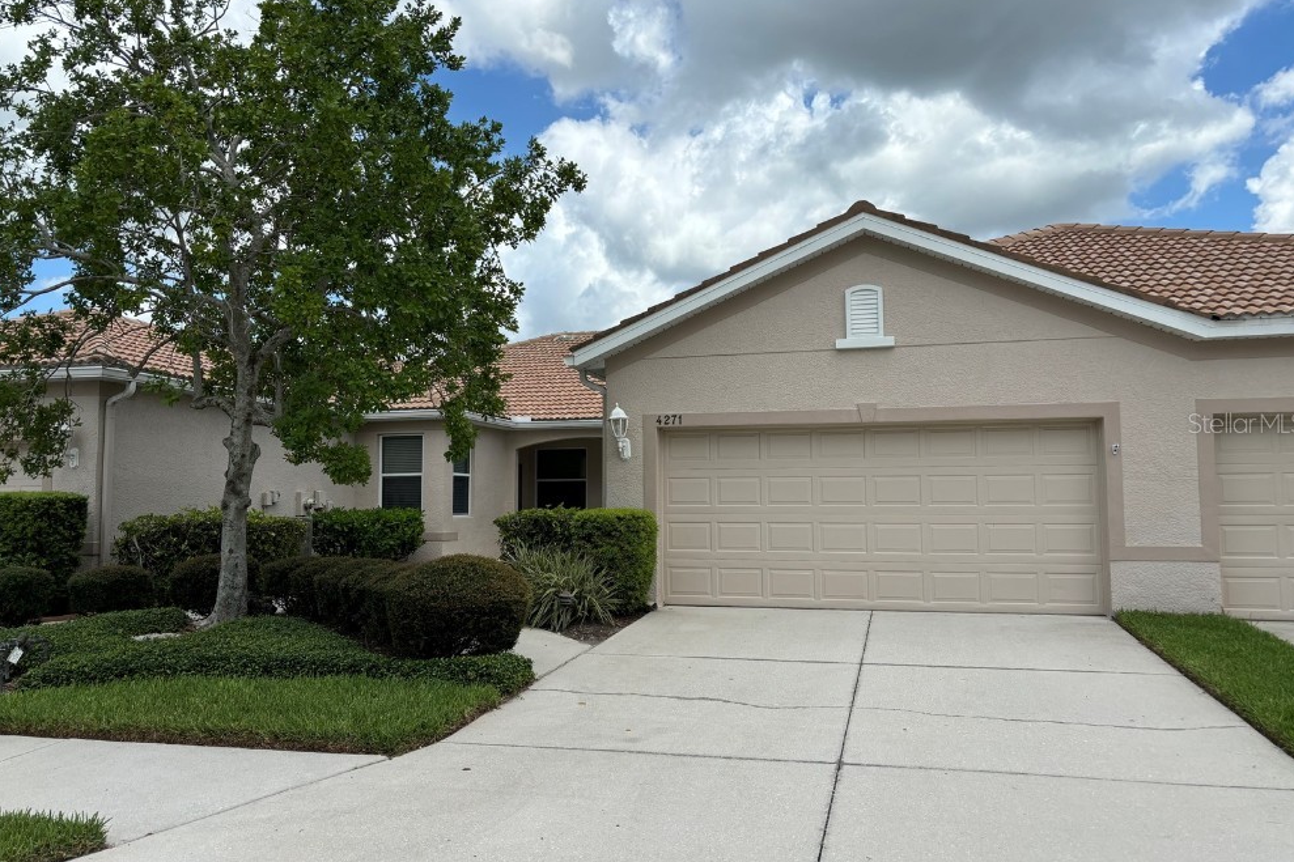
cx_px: 641
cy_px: 422
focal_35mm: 28
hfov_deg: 65.5
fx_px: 1006
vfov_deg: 46.4
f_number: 1.6
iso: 50
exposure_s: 1/4255
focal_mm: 5.96
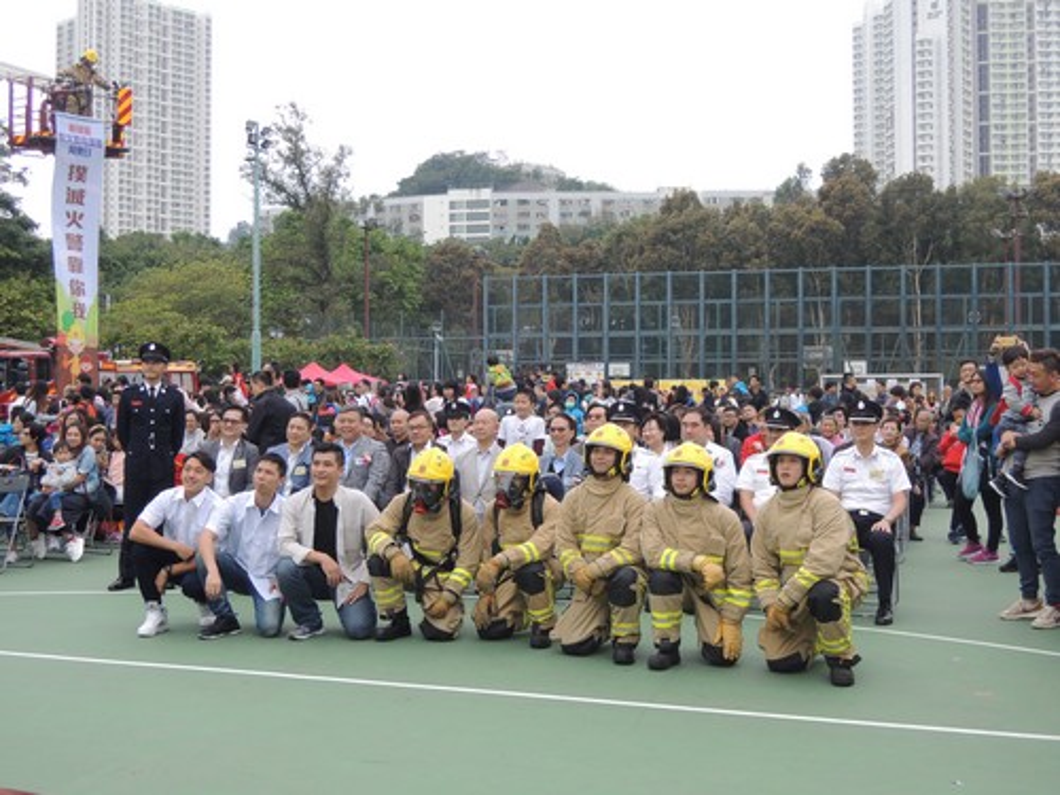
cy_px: 398
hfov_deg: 42.1
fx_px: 1378
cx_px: 530
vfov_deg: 32.2
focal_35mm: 45
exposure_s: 1/100
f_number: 3.5
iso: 100
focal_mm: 8.1
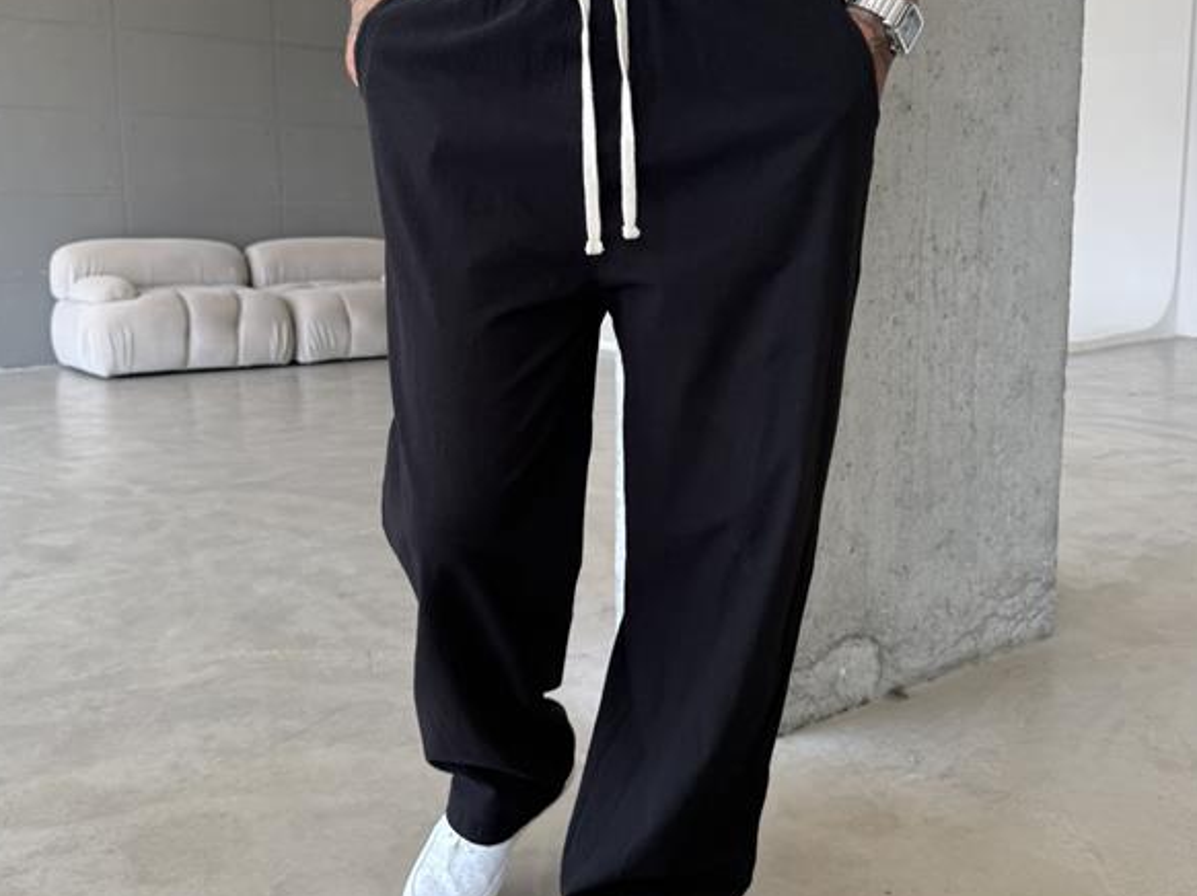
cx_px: 590
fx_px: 1141
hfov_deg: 55.4
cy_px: 399
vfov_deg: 42.9
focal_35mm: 33
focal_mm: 6.76
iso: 80
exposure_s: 1/178
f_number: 1.78
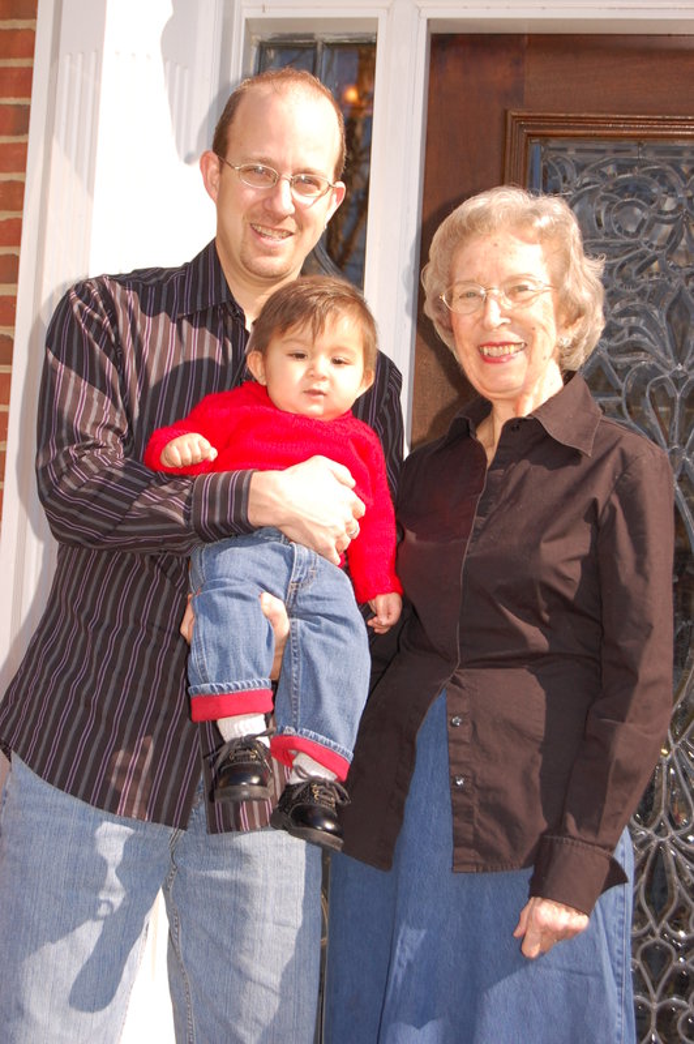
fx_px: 2259
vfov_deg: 26.0
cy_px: 522
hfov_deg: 17.5
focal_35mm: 78
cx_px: 347
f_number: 9
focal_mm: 52
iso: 400
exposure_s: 1/320
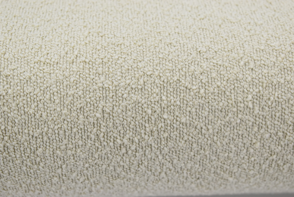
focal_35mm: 82
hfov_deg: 24.6
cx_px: 147
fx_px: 674
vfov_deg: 16.6
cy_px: 98
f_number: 5.6
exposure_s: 1/125
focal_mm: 55
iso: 1800
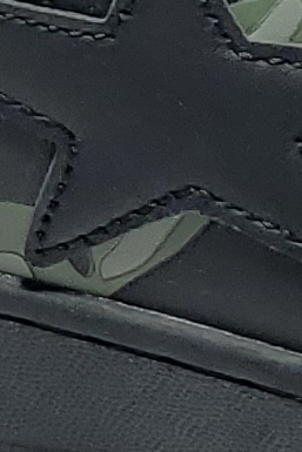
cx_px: -679
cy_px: -203
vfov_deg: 7.2
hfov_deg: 4.6
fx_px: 3558
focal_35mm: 283
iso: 50
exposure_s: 1/589
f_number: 1.5
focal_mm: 4.3
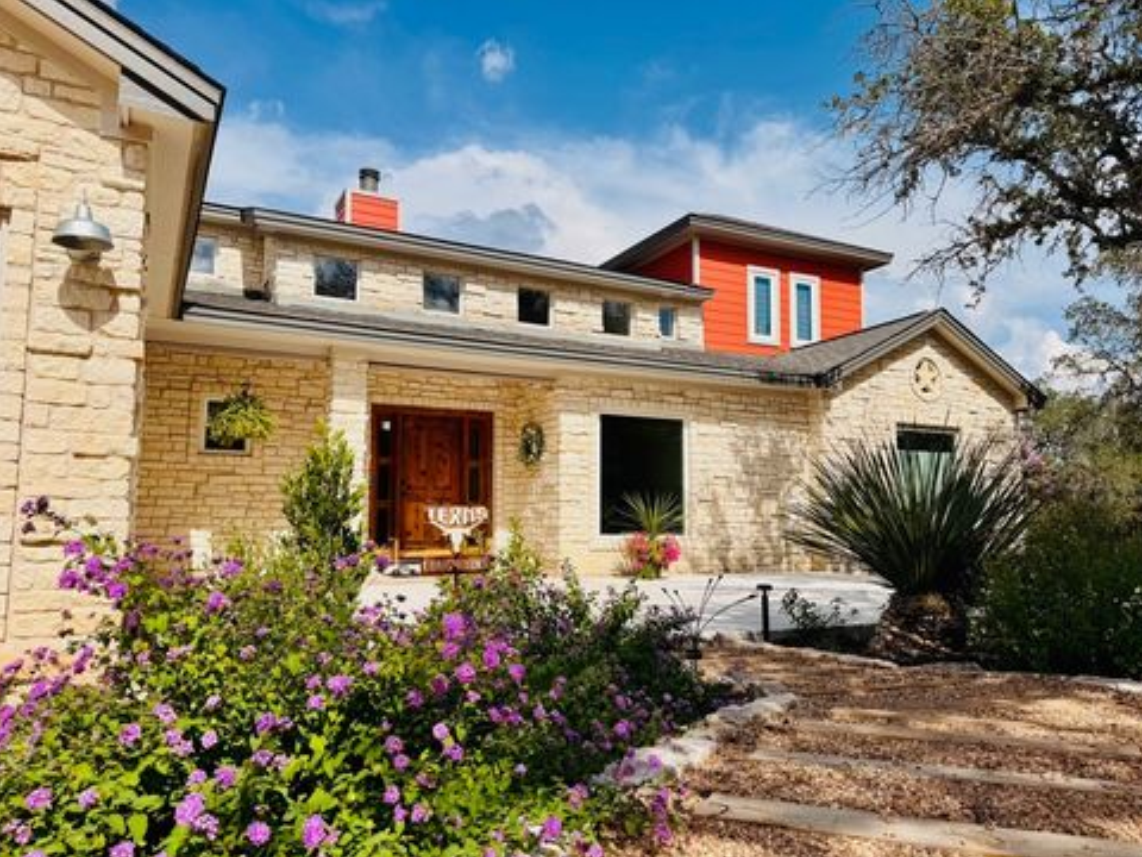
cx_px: 590
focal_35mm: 25
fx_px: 825
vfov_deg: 54.9
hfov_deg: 69.4
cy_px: 444
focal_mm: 6.76
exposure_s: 1/8130
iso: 80
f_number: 1.78
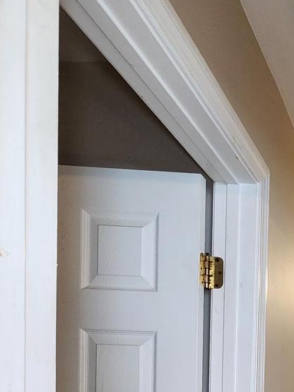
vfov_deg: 42.4
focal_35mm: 36
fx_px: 408
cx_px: 406
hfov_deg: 29.5
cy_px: 414
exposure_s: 1/60
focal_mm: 2.2
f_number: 2.2
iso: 400
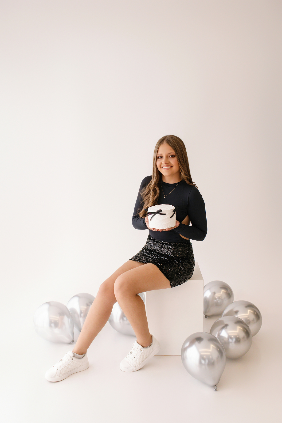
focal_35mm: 35
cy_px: 212
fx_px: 412
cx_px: 141
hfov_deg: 37.8
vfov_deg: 54.5
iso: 320
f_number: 4.5
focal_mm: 35
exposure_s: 1/320
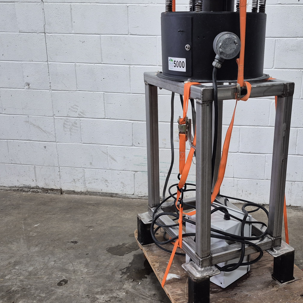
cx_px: 201
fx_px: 396
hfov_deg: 41.3
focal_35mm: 40
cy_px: 162
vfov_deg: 41.8
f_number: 1.8
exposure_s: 1/120
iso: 250
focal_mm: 5.4
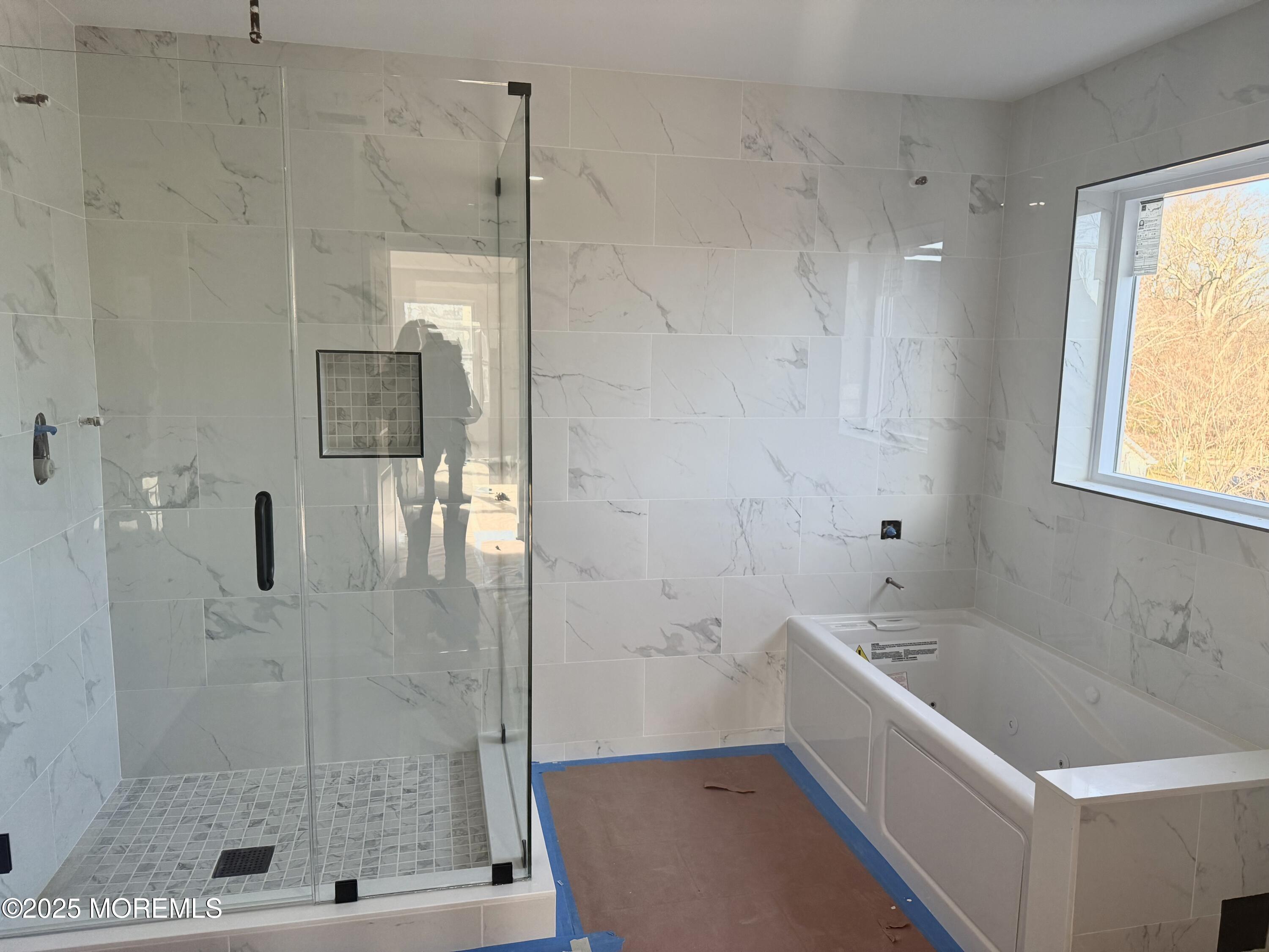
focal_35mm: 24
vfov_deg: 56.8
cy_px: 476
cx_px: 634
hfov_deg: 71.6
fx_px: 880
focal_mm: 6.76
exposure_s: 1/237
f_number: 1.78
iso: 200
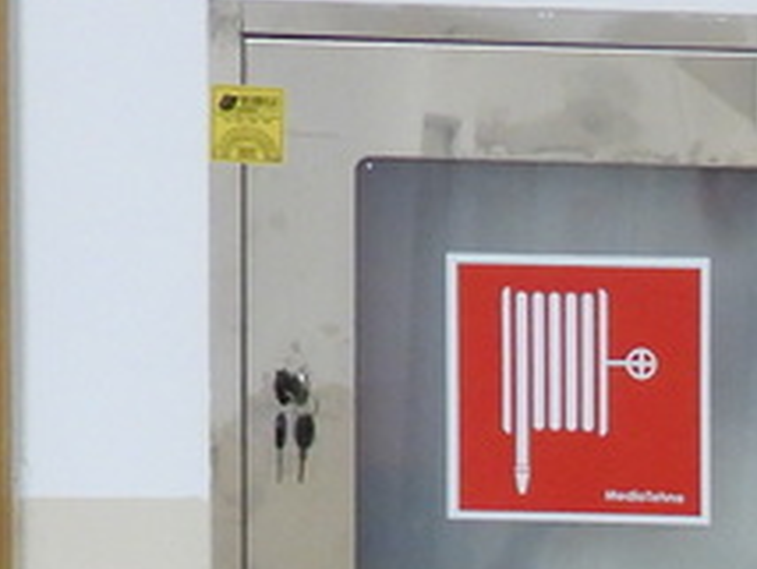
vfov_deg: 4.7
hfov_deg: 6.2
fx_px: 6743
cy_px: 1509
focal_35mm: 308
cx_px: 1755
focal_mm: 9.8
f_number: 3.5
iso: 400
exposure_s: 1/25
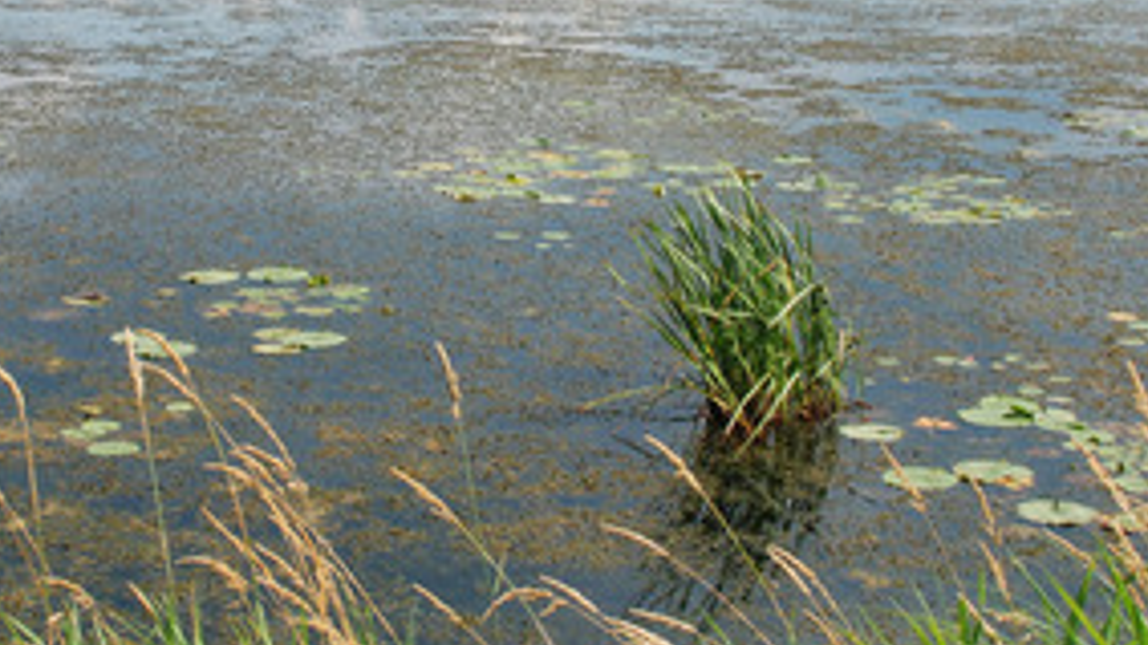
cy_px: 154
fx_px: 2374
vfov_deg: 15.4
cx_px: 479
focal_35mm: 78
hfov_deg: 27.1
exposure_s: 1/250
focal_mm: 26
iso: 160
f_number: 8
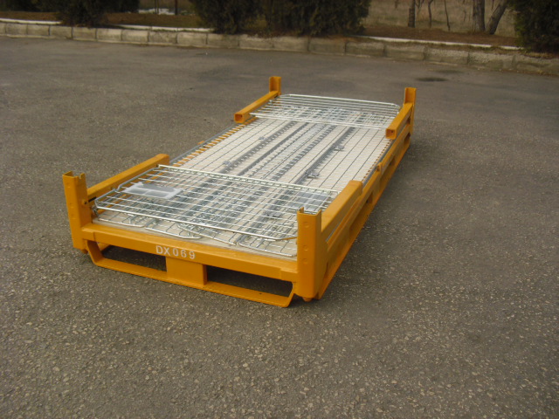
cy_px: 210
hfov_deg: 51.4
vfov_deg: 39.7
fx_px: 581
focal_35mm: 36
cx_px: 280
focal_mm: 6.3
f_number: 7.8
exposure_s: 1/200
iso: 80
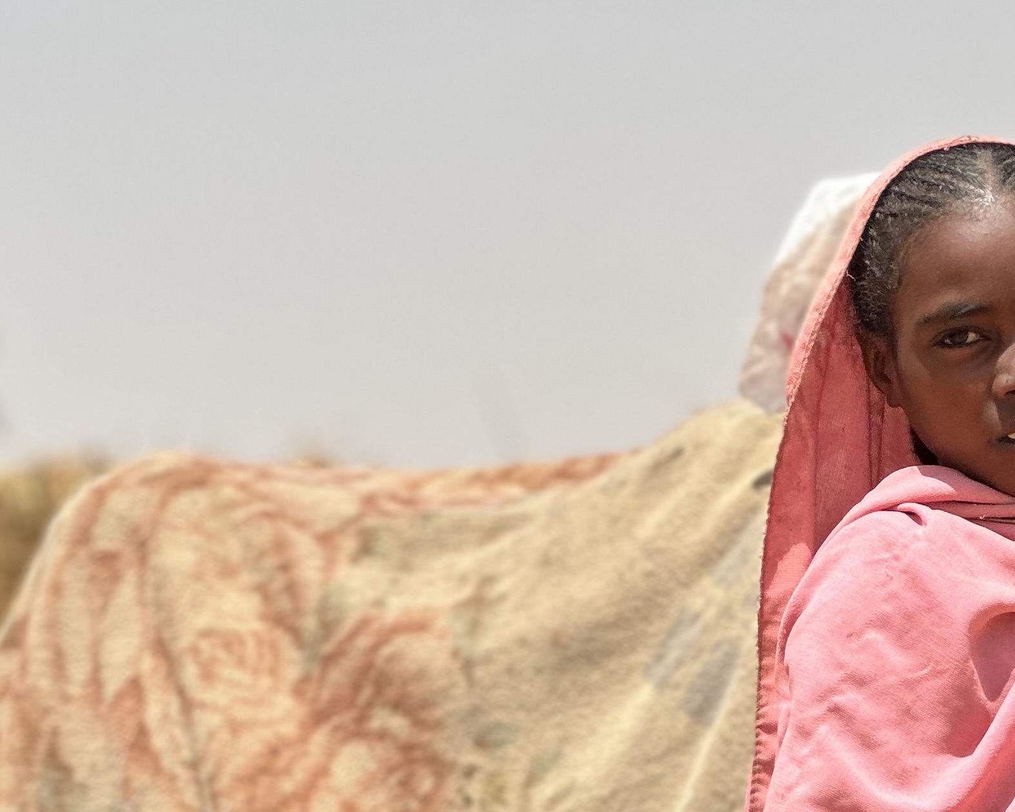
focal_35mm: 192
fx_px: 5769
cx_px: 999
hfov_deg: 10.0
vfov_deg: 8.0
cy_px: 644
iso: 32
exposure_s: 1/919
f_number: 2.8
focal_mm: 9
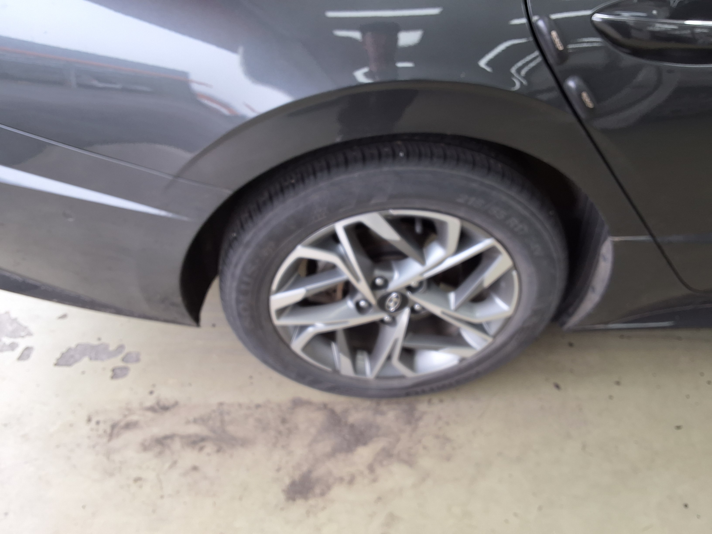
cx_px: 356
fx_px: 576
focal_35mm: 28
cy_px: 267
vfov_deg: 49.7
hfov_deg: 63.4
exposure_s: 1/120
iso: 40
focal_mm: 2.91
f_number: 1.9
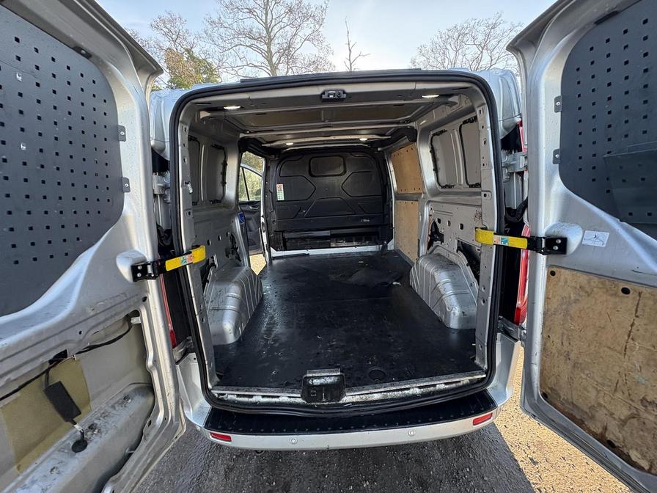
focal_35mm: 14
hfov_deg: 102.1
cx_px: 328
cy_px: 246
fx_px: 266
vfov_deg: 85.7
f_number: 2.2
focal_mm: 2.22
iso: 125
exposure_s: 1/136
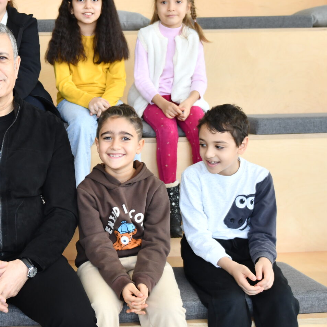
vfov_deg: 23.6
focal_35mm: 73
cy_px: 130
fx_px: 780
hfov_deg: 23.1
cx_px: 39
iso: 640
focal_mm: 32
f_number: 2.8
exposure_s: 1/250
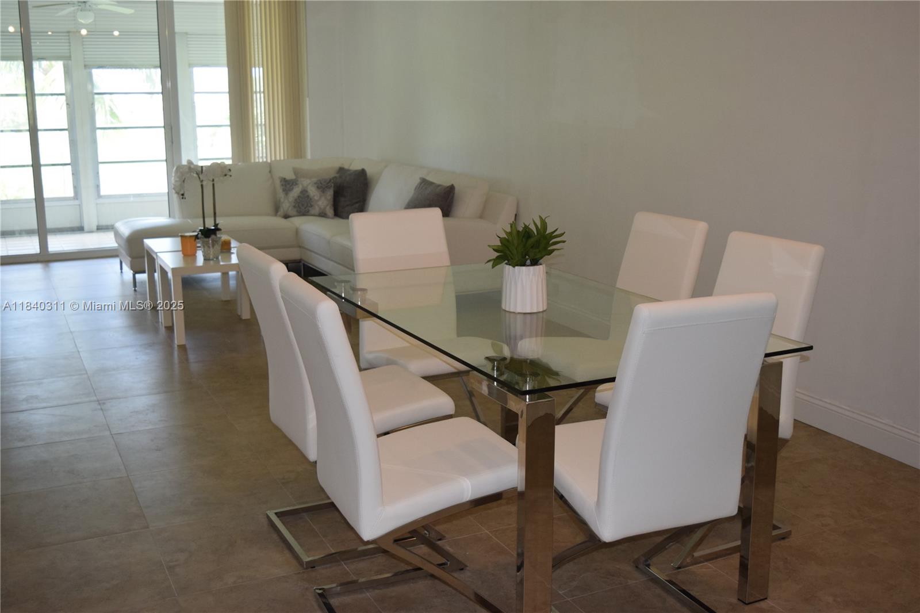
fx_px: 996
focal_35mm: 39
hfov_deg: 49.6
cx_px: 460
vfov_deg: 34.2
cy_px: 306
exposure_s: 1/100
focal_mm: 26
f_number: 5
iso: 800
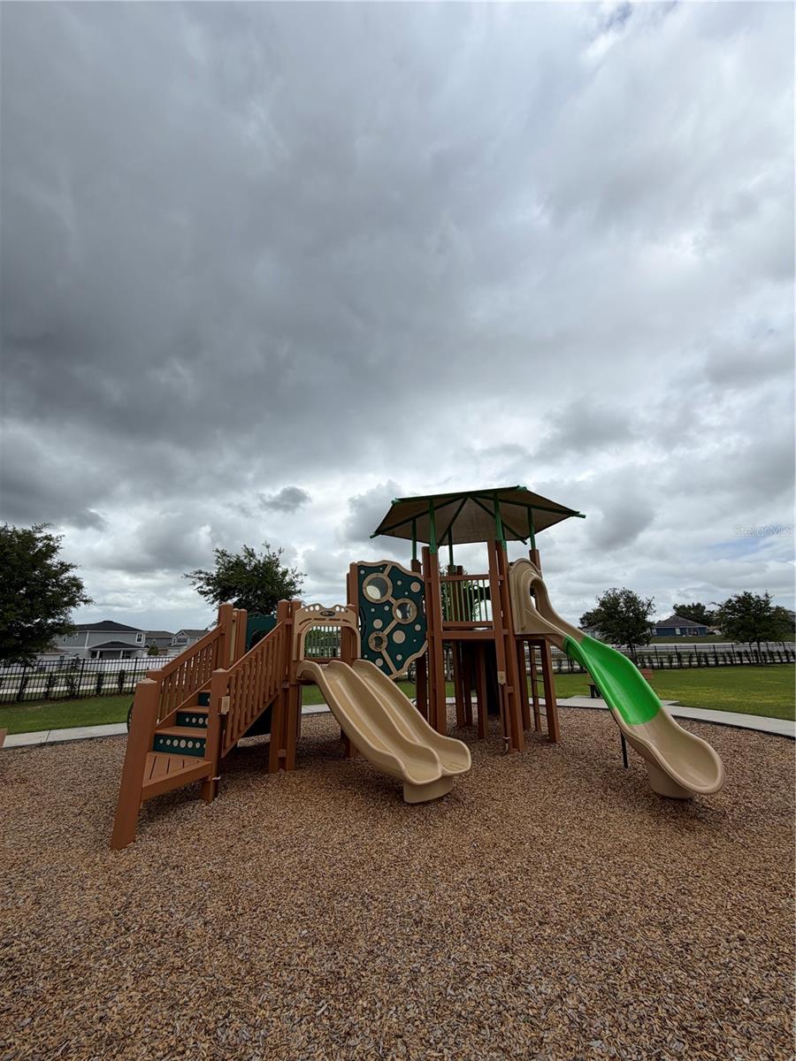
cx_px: 398
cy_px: 530
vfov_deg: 102.1
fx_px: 429
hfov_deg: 85.7
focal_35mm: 14
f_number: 2.2
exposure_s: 1/1312
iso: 20
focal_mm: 2.22
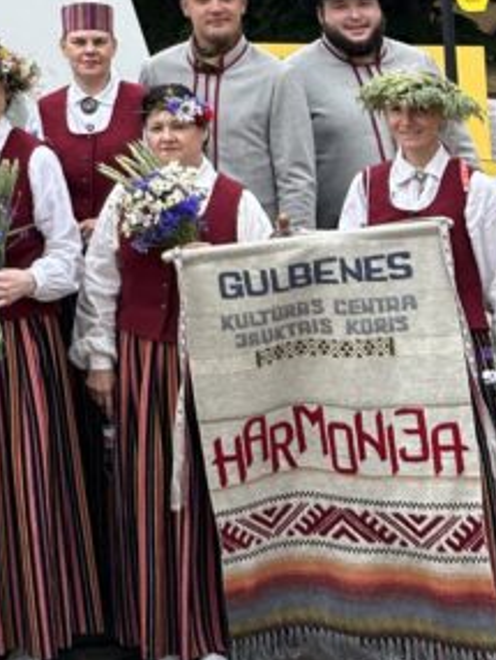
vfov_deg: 19.4
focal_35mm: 93
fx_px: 1774
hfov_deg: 14.6
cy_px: -212
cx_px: -284
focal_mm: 5.7
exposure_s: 1/1779
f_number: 1.5
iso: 50
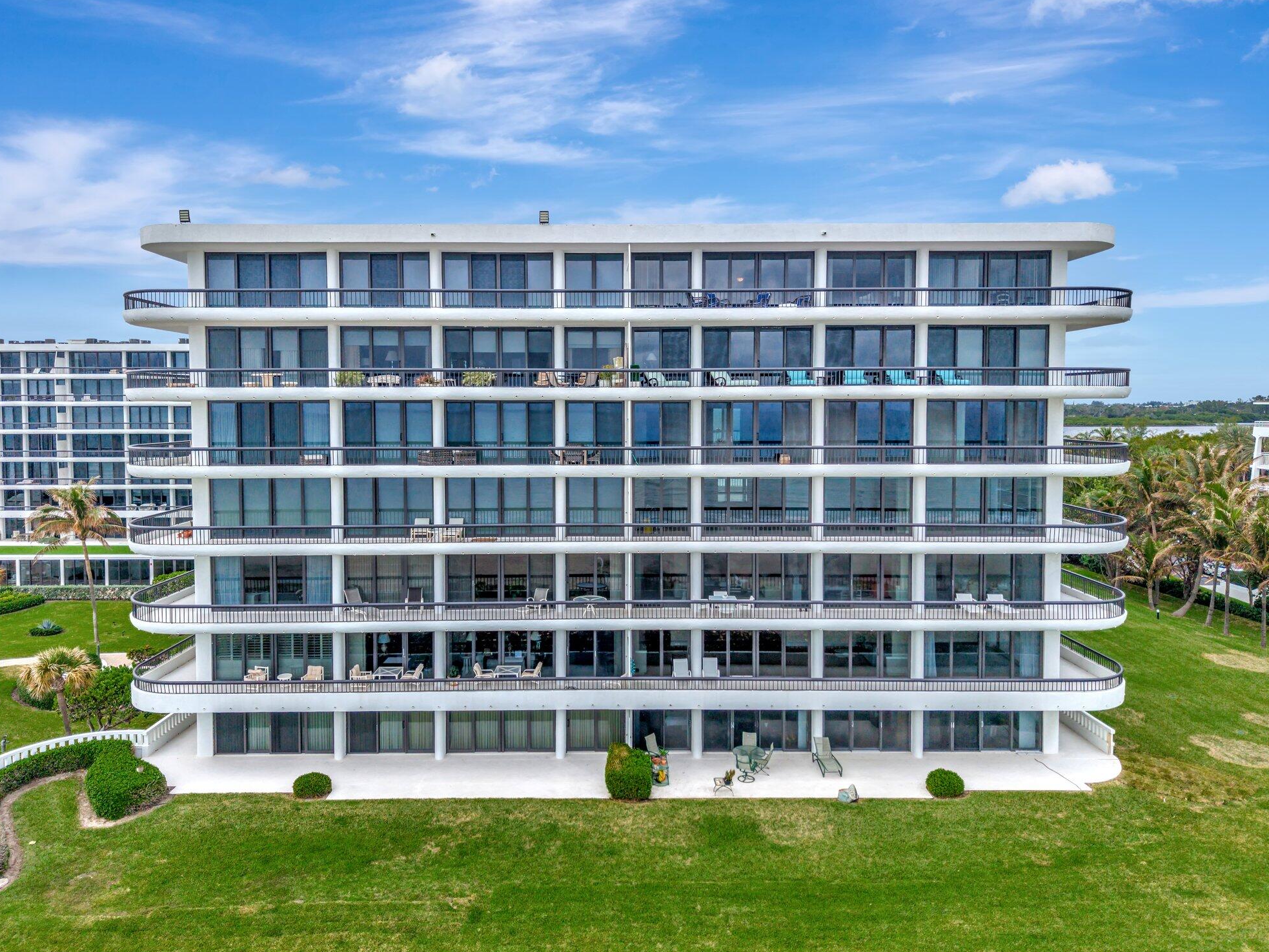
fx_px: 917
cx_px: 616
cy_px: 484
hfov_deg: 69.4
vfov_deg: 54.9
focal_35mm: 25
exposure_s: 1/1250
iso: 160
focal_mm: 8.67
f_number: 1.8
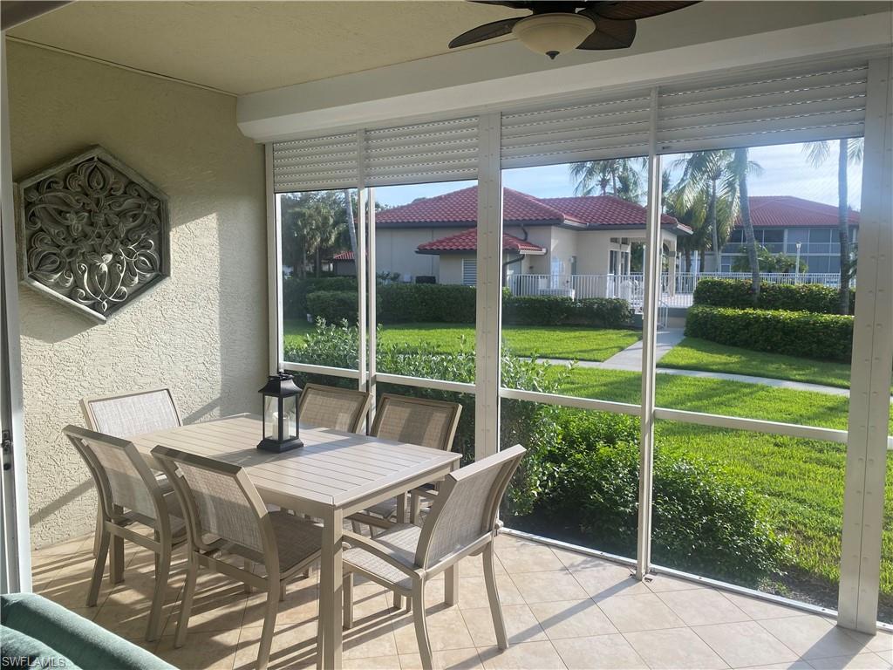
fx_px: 671
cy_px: 335
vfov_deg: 53.1
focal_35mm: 26
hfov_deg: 67.3
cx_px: 446
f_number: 1.8
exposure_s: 1/782
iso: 32
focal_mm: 4.25
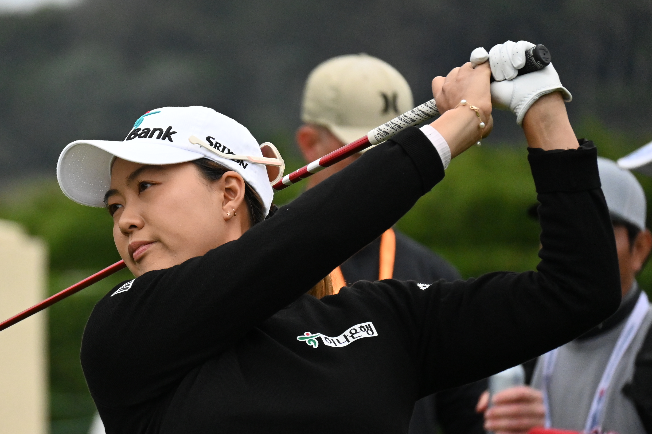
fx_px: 9290
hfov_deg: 4.0
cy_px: 252
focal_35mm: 513
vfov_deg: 2.7
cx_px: 178
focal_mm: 230
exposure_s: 1/4000
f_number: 6
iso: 2500
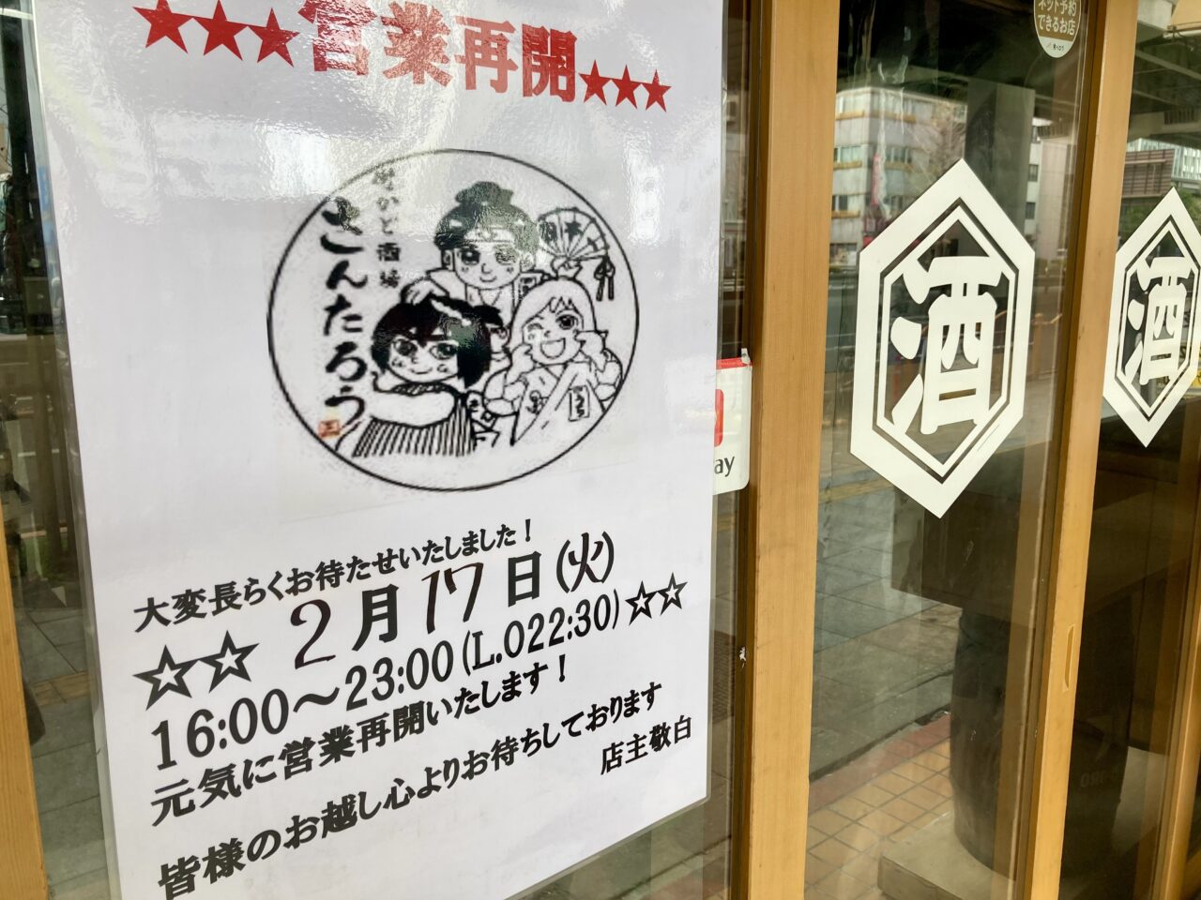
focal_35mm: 28
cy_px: 450
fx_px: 971
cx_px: 600
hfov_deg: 63.4
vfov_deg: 49.7
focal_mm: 3.99
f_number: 1.8
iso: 20
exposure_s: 1/129
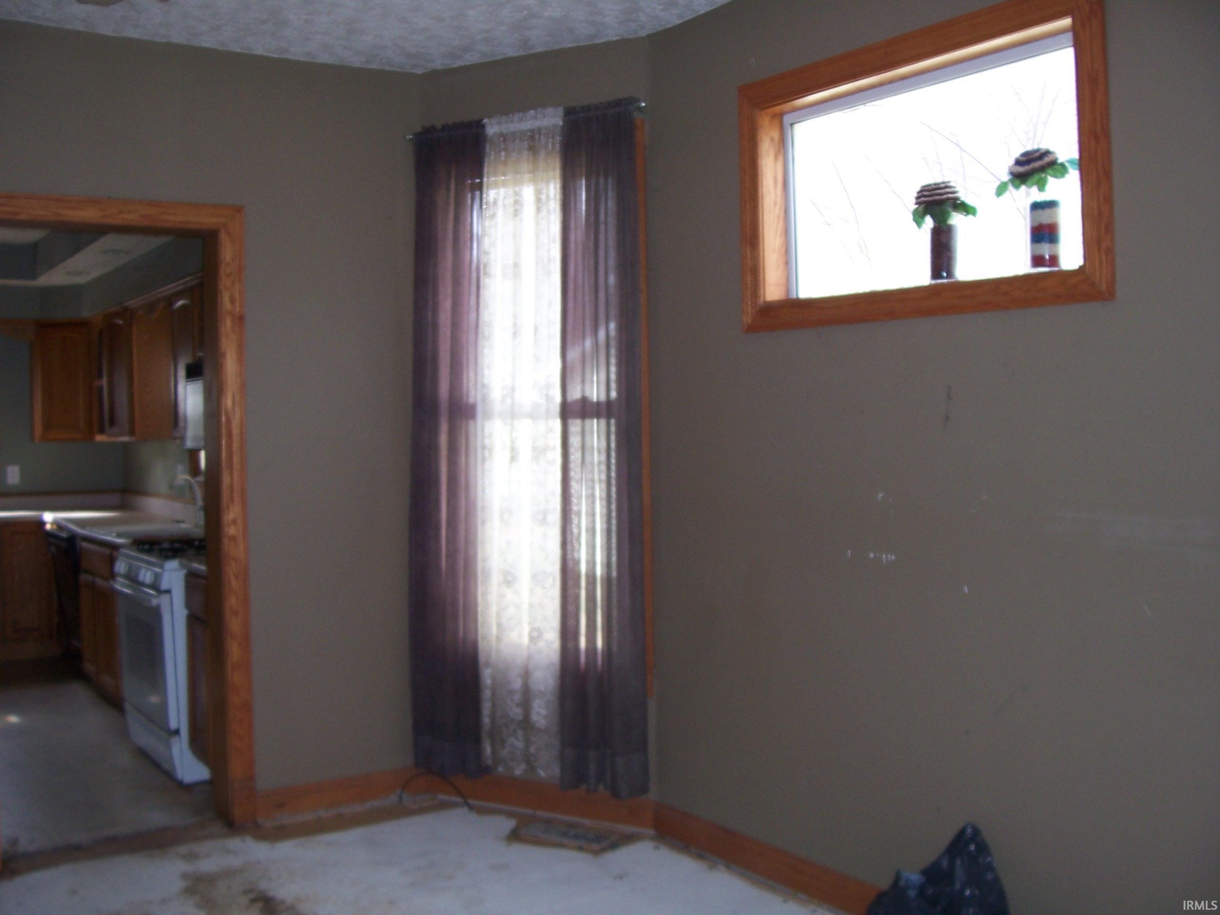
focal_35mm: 34
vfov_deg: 41.8
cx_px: 610
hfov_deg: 54.0
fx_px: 1198
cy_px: 458
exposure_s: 1/60
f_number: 2.7
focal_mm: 5.6
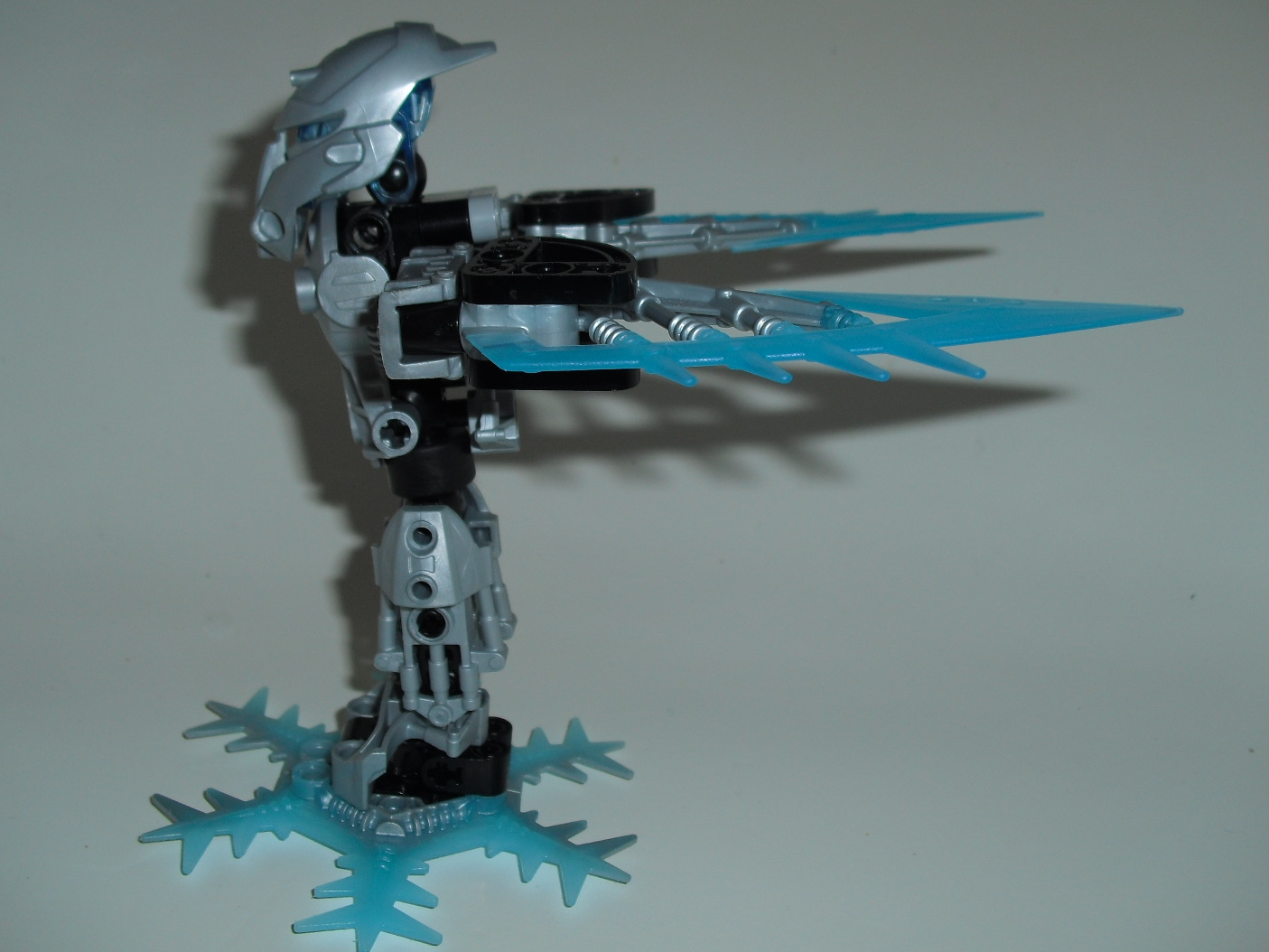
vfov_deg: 35.1
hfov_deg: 45.8
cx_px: 630
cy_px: 423
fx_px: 1503
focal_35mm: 41
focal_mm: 6.3
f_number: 3.1
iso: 64
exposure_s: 1/60
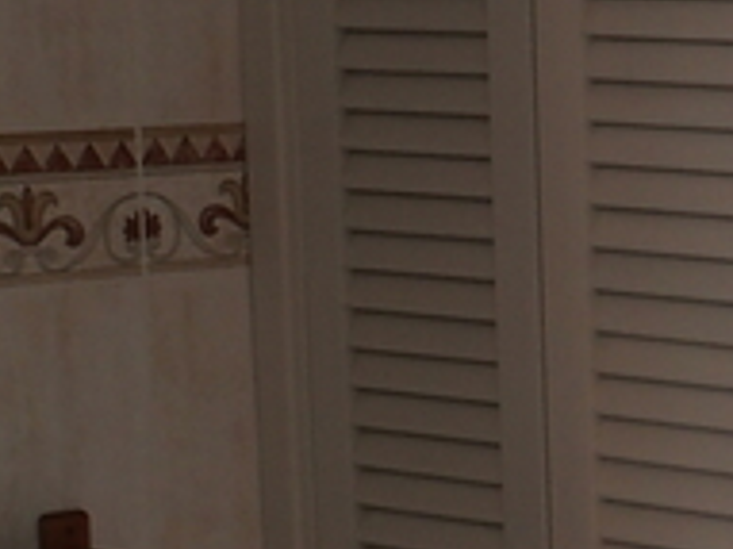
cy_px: 480
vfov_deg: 9.8
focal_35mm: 150
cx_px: 1562
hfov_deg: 11.6
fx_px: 3174
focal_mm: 6
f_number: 2.8
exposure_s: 1/60
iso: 100
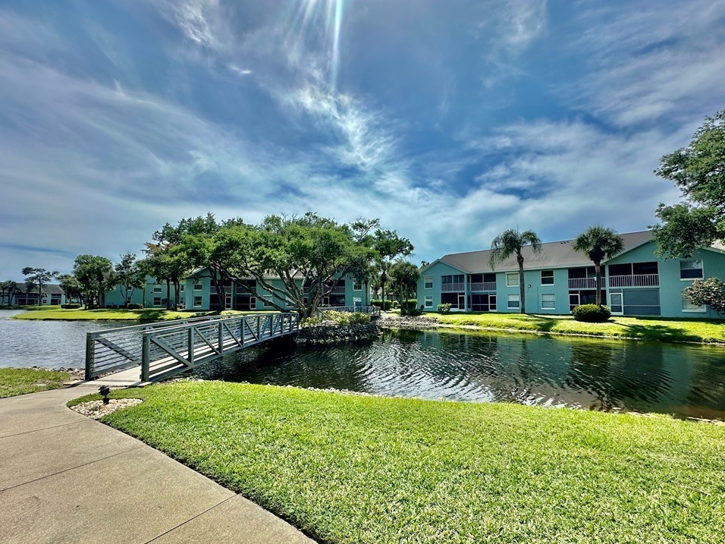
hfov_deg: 98.2
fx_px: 314
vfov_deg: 81.7
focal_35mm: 15
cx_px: 357
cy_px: 285
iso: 50
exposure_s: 1/3731
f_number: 2.2
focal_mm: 2.22
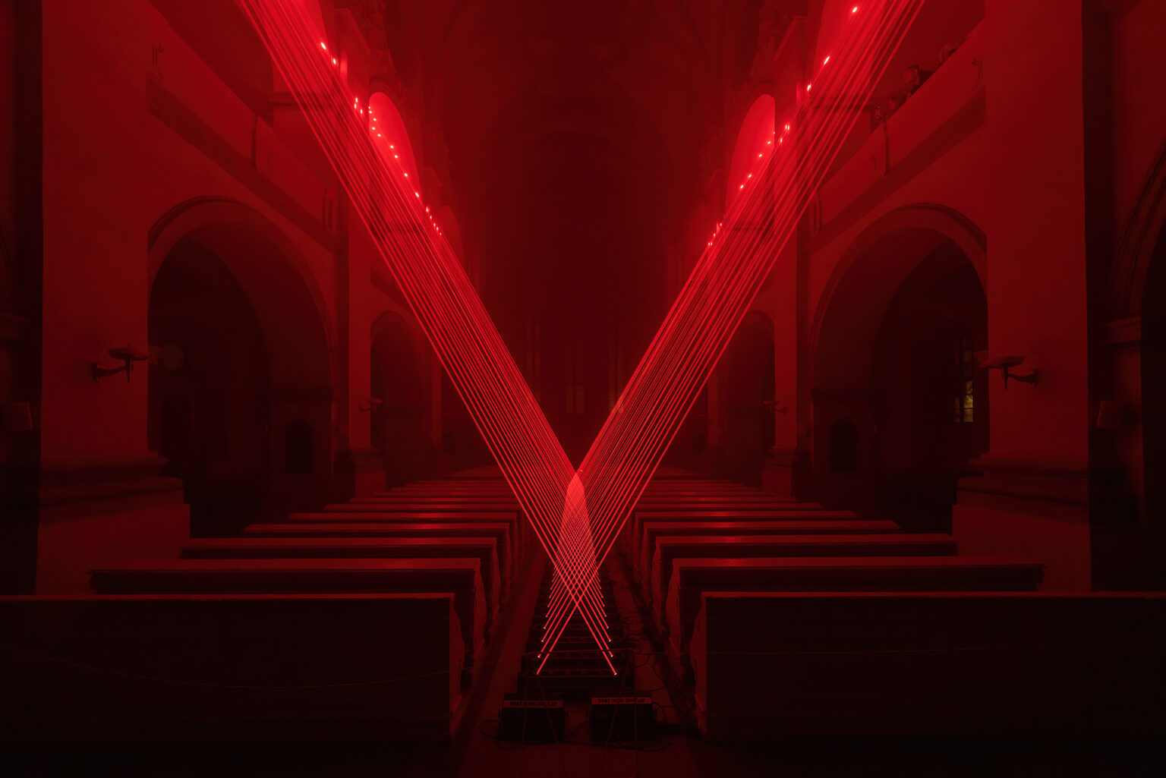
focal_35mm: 14
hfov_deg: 104.2
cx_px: 583
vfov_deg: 81.2
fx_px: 454
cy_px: 389
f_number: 2.5
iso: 3200
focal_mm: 14
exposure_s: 1/100
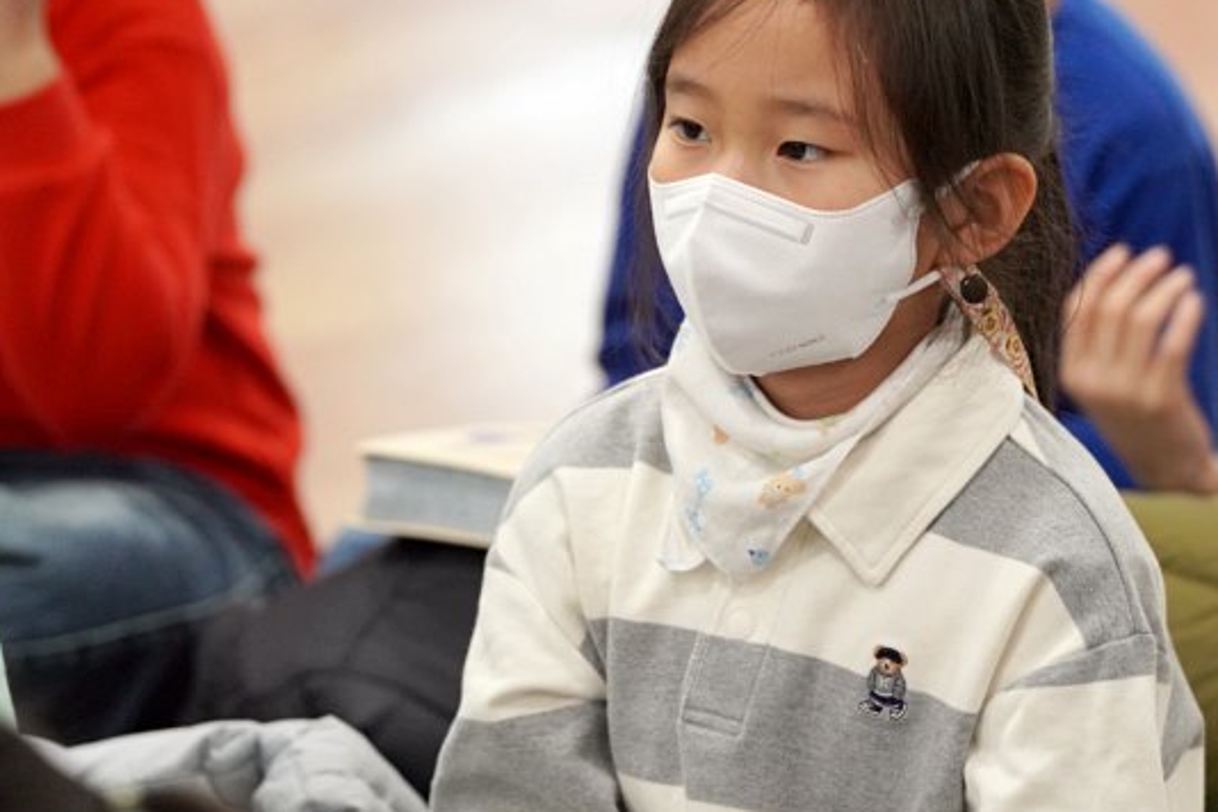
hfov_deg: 6.1
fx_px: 11401
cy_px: 397
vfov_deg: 4.1
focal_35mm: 337
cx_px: 821
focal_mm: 200
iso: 3200
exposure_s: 1/250
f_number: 4
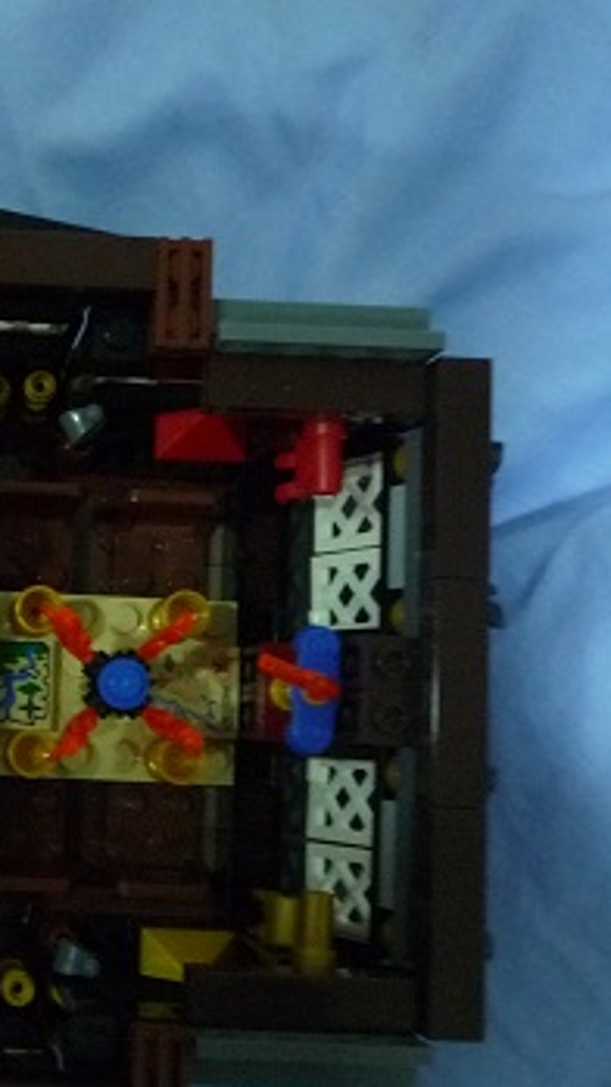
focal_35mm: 50
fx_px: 1442
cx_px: -97
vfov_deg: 41.3
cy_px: 601
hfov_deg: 22.3
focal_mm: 4.4
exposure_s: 1/8
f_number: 2.8
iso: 400
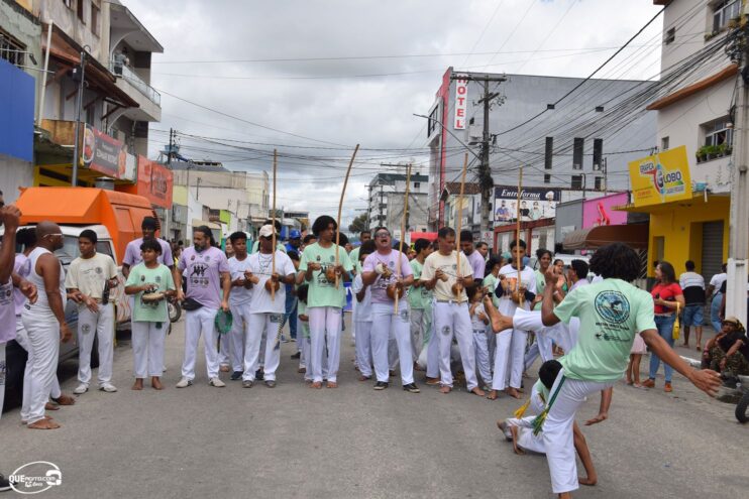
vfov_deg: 34.2
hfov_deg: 49.5
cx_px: 374
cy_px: 250
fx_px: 812
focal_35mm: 39
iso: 200
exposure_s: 1/400
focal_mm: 26
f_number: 10
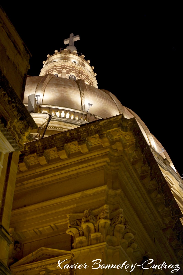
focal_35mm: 69
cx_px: 92
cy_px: 138
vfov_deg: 29.2
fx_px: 526
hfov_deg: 19.7
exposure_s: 1/20
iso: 800
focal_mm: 69
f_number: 2.8
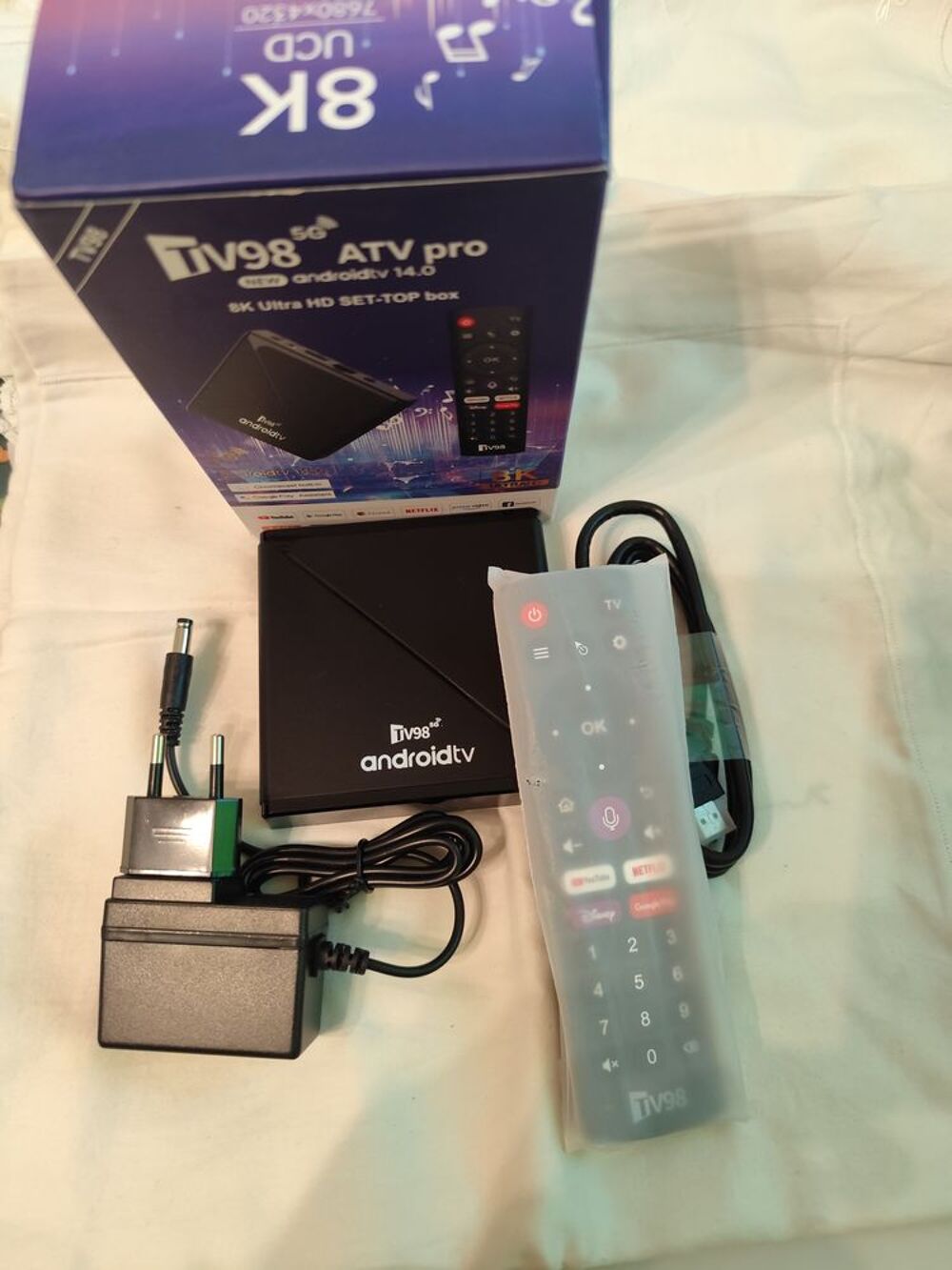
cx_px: 476
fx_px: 843
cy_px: 635
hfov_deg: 58.9
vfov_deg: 73.9
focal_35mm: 23
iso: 1600
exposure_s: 1/20
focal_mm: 6.19
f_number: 1.65
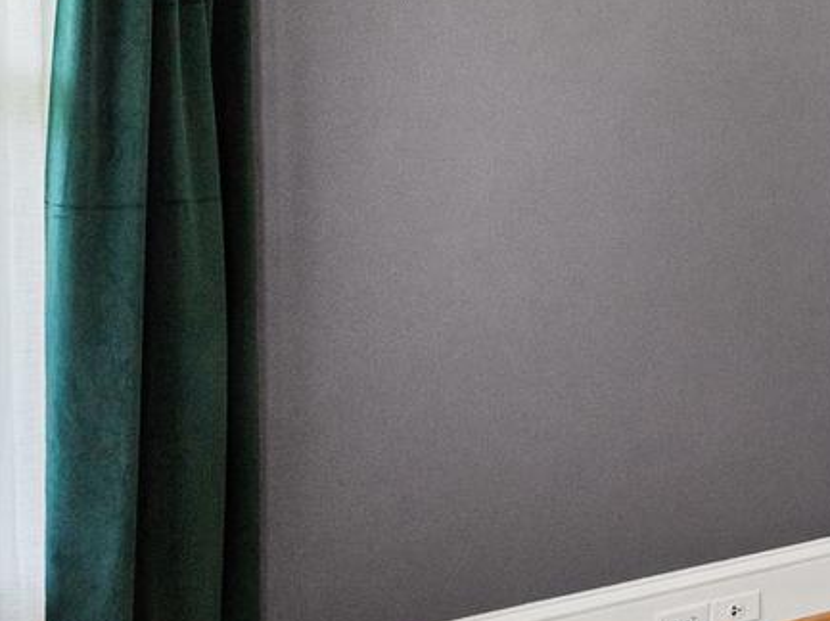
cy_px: 159
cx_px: 1286
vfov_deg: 28.5
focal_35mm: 50
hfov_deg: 26.1
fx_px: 1204
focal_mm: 15.7
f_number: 8
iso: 1000
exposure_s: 1/30
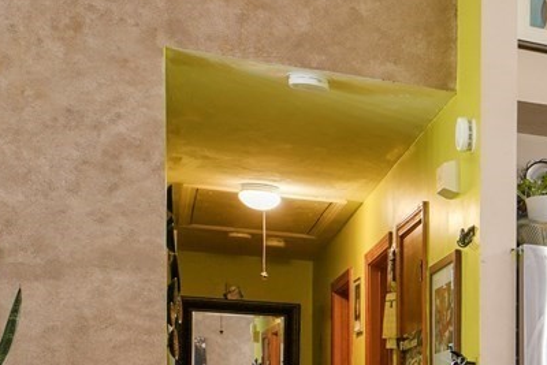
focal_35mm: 82
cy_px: 446
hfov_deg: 17.8
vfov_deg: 16.0
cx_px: 1080
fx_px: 1246
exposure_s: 1/5
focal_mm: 16
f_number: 8
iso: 200
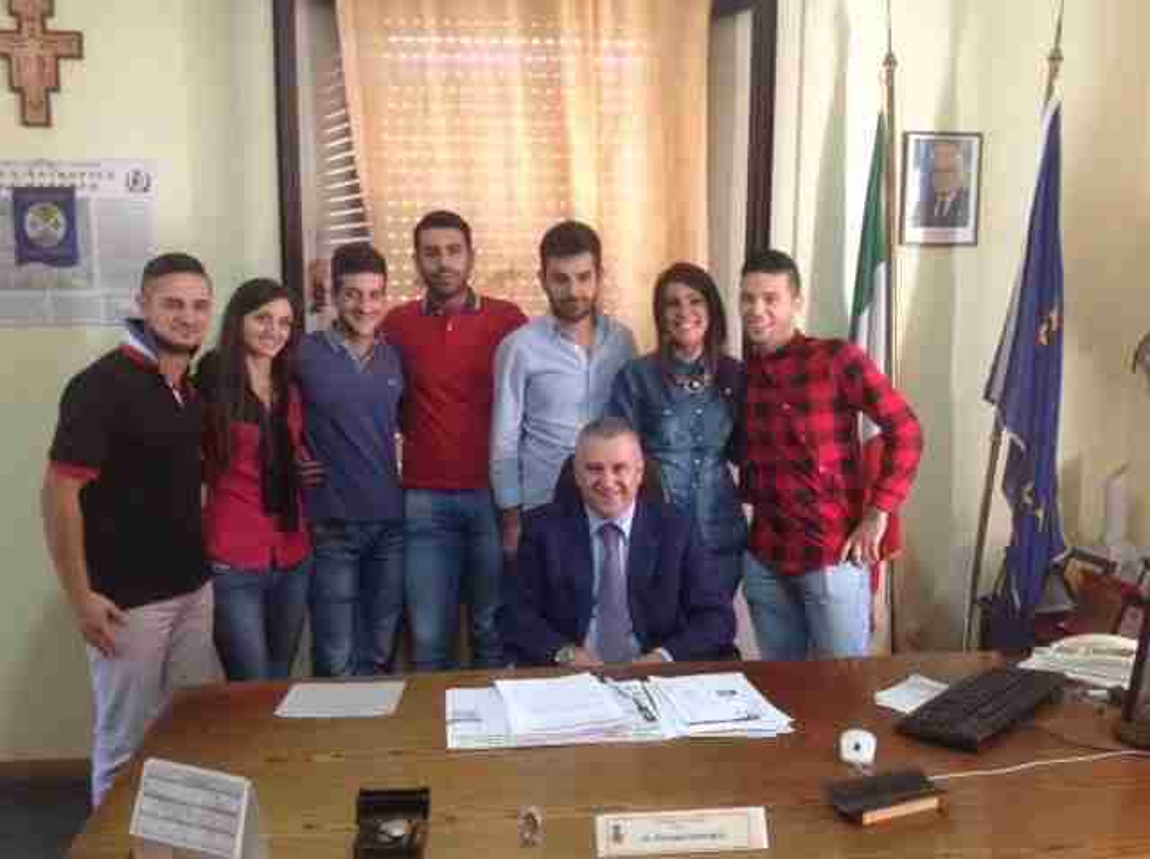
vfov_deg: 40.6
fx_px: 1161
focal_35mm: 35
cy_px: 430
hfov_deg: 52.7
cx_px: 575
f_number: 2.4
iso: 200
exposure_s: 1/15
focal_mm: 4.28
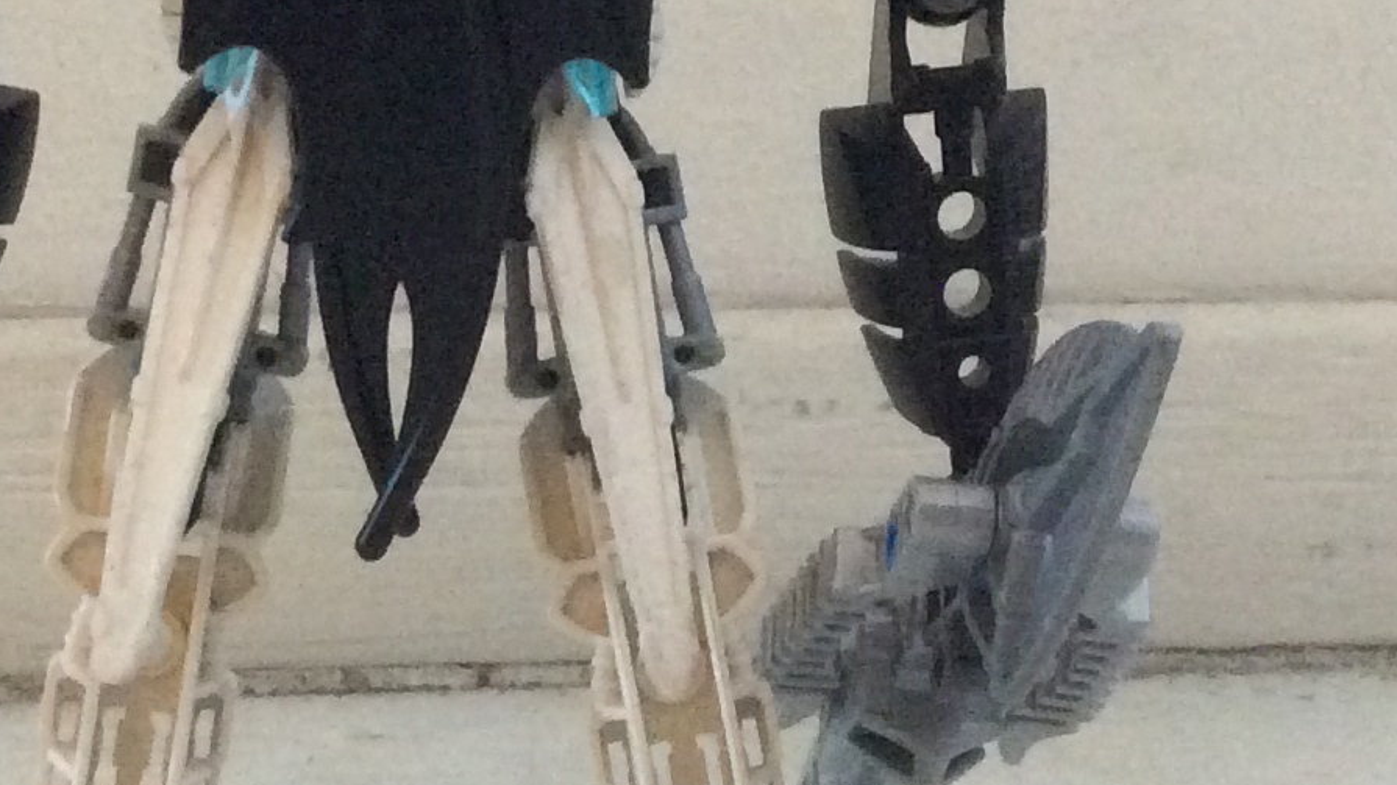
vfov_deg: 11.6
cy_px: 209
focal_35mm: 104
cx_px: 624
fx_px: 3852
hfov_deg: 20.6
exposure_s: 1/15
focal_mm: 3.3
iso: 320
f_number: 2.4
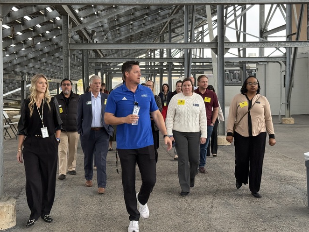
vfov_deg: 25.2
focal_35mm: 58
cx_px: 128
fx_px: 518
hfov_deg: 33.1
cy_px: 99
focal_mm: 6.76
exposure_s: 1/147
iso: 160
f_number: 1.78
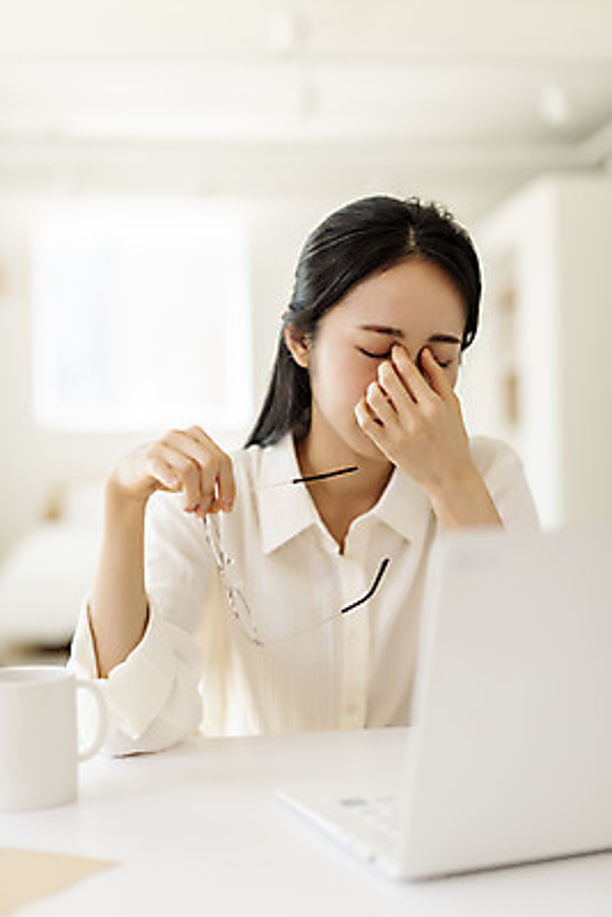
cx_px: 306
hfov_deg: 27.0
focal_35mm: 50
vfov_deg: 39.6
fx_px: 1274
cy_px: 458
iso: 125
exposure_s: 1/320
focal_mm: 50
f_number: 2
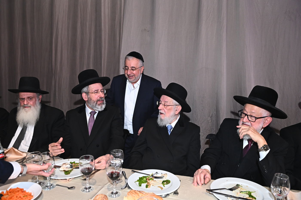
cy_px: 100
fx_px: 201
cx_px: 150
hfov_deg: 73.8
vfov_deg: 53.1
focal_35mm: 24
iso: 2500
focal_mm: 24
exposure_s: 1/200
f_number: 5
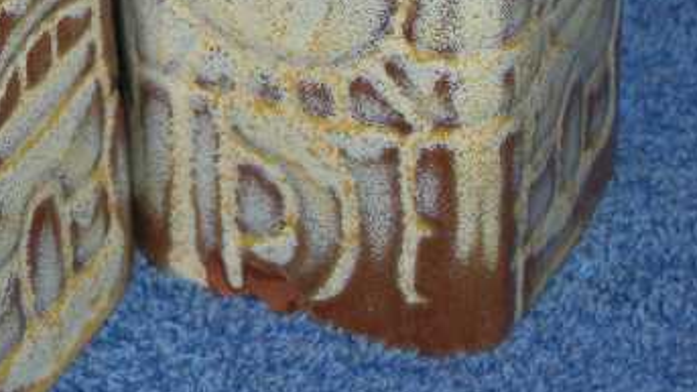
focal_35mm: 189
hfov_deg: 11.3
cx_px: 59
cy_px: 18
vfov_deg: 6.4
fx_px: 3493
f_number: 9.6
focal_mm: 19.4
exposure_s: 1/30
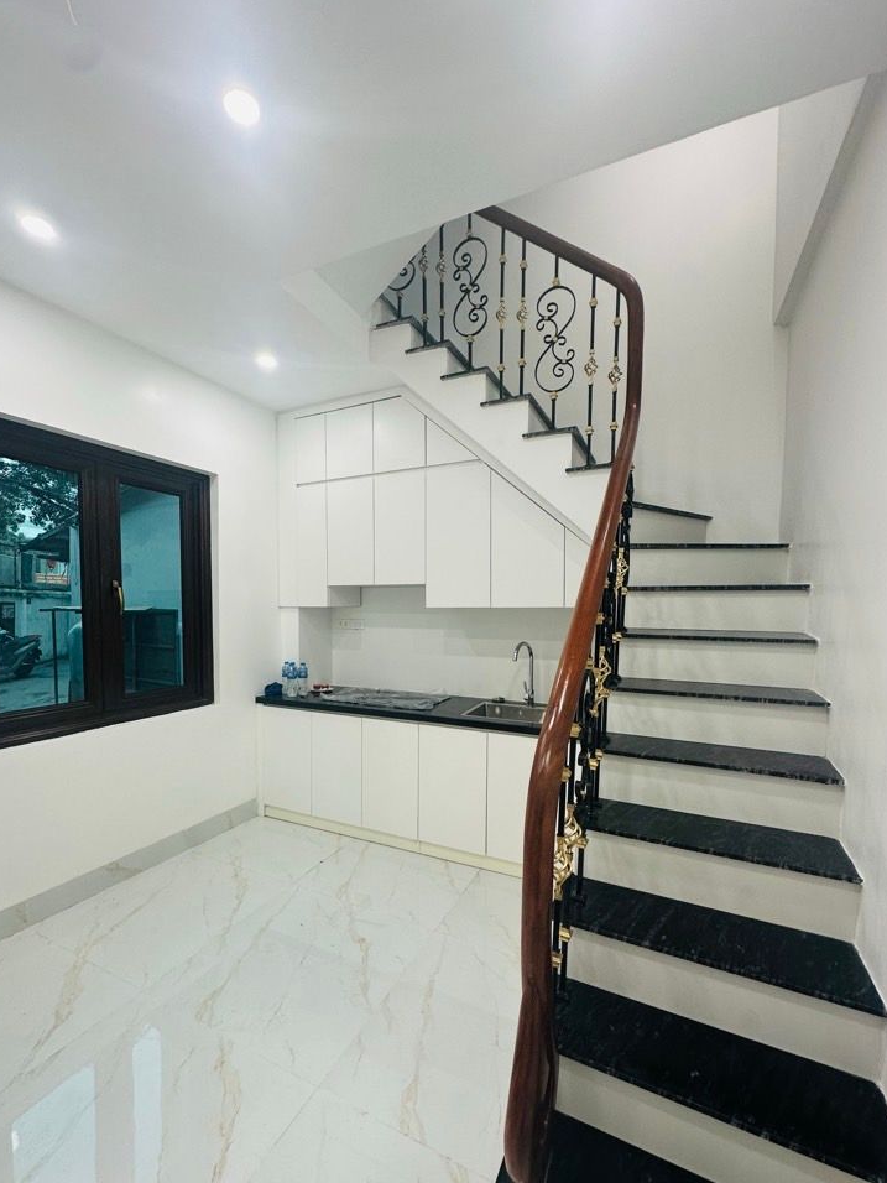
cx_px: 419
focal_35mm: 15
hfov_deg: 81.7
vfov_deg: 98.0
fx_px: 512
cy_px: 629
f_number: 2.2
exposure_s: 1/100
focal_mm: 2.22
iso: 80
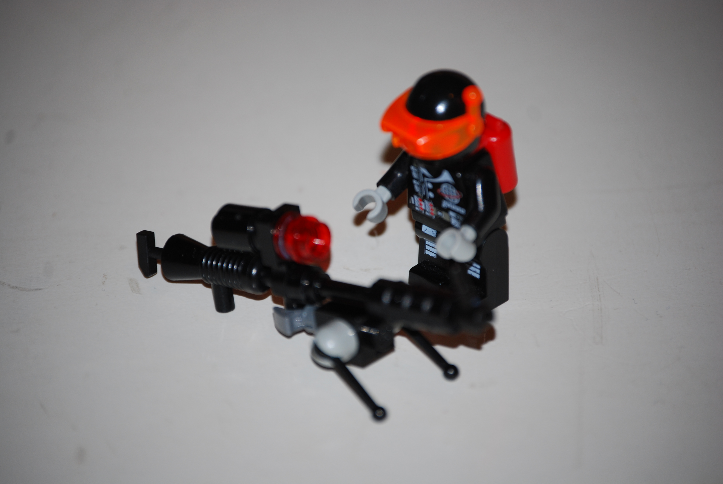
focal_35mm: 195
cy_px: 242
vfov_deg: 7.1
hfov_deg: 10.5
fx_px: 3921
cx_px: 362
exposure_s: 1/60
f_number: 5
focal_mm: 130
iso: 200
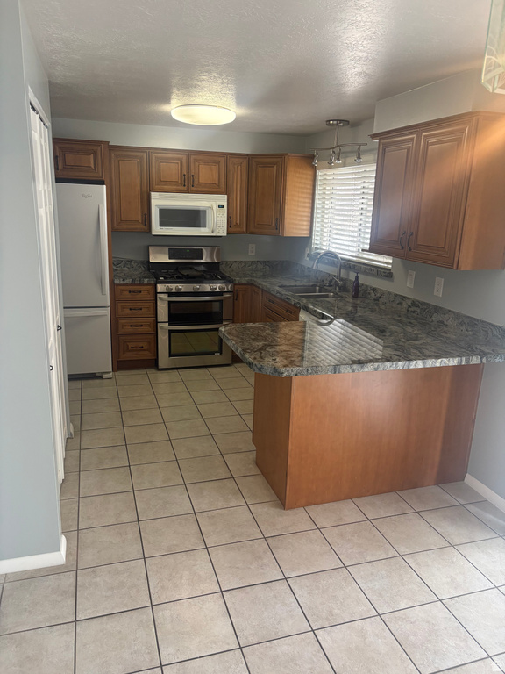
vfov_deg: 67.3
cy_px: 337
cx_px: 252
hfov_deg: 53.1
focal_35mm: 26
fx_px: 506
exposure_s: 1/60
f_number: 1.6
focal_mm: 5.96
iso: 160
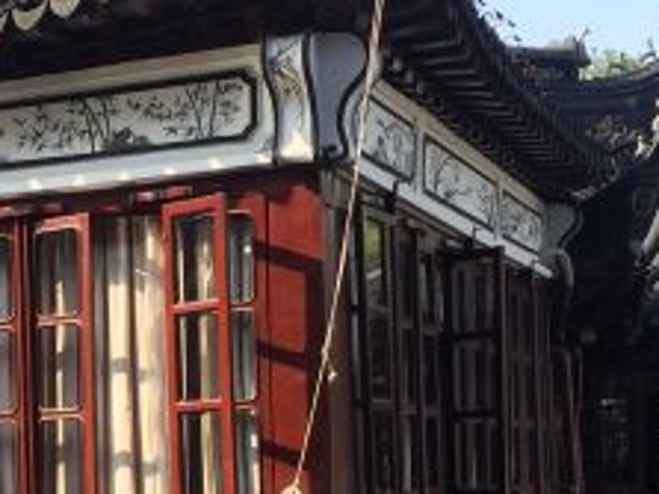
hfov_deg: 21.1
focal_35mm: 91
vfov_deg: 15.9
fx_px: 1731
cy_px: 490
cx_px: 59
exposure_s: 1/573
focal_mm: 4.15
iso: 32
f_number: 2.2
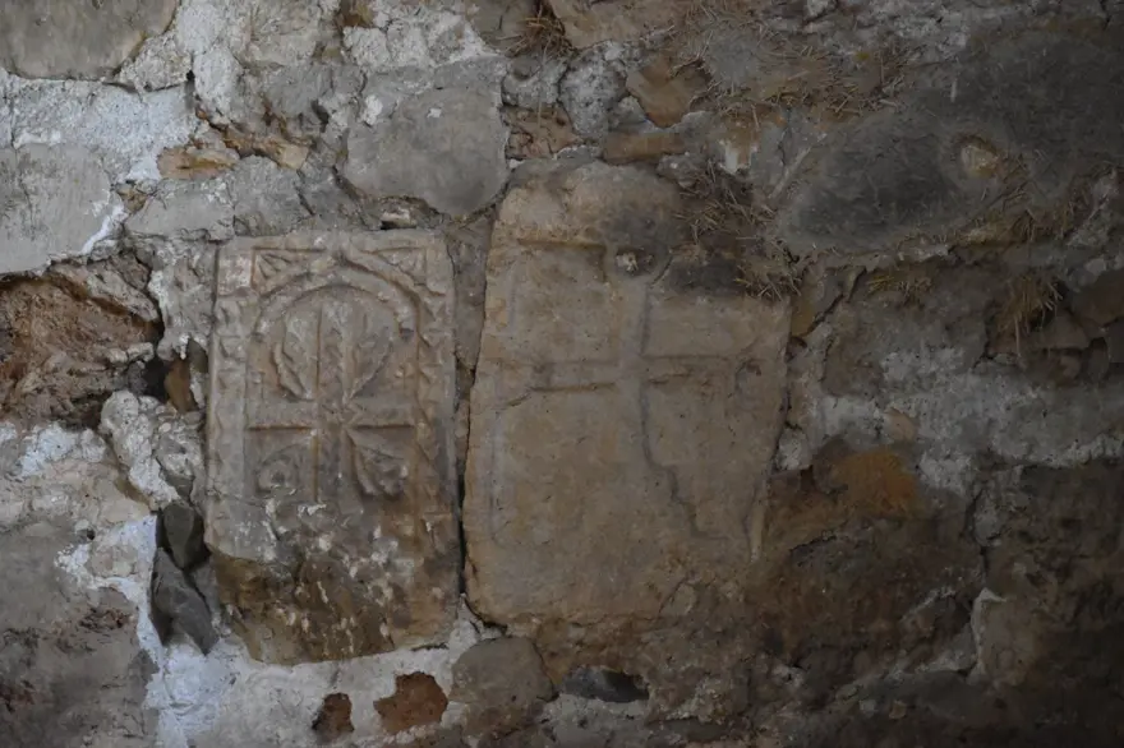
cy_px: 374
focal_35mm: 138
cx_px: 562
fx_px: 4307
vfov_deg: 9.9
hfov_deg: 14.9
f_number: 6.3
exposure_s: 1/160
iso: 10000
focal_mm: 92
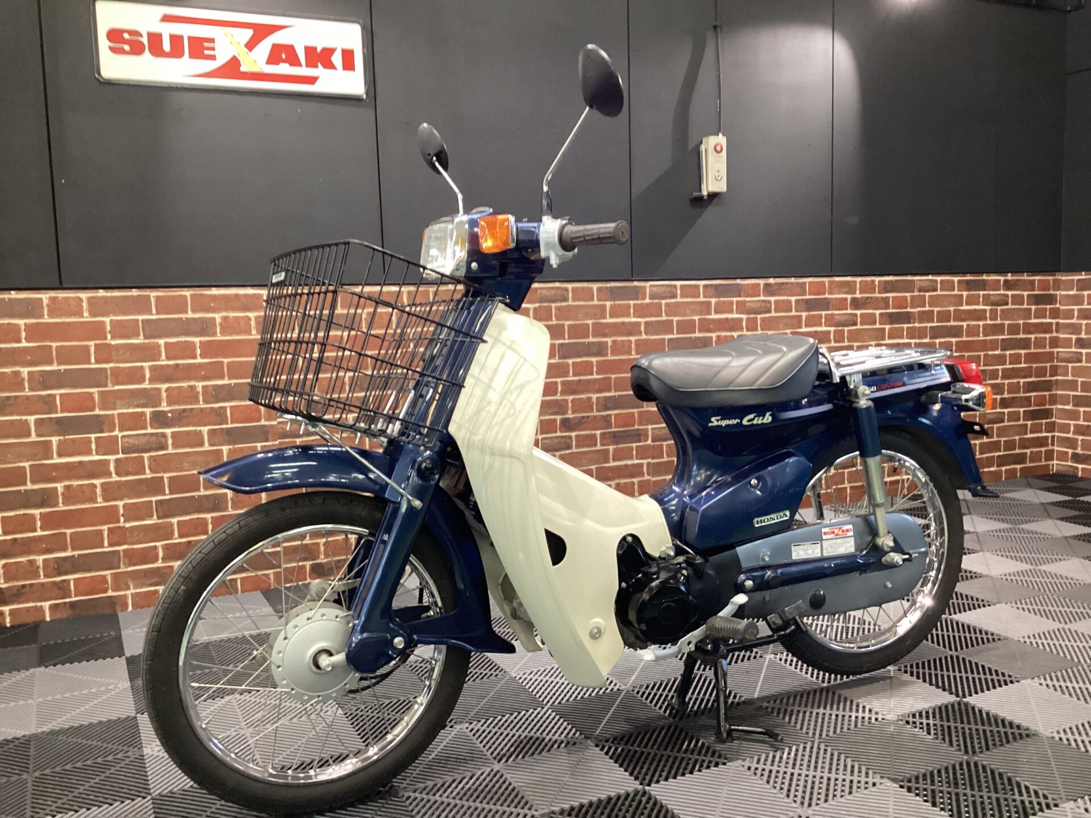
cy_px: 409
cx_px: 546
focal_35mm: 31
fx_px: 977
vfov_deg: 45.4
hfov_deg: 58.4
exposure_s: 1/40
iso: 400
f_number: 2.4
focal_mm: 3.3
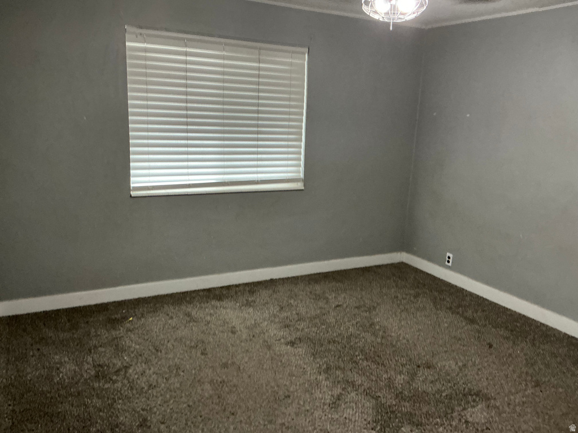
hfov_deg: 63.4
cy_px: 216
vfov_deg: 49.7
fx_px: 468
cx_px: 289
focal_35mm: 28
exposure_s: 1/40
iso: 250
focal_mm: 3
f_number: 1.8
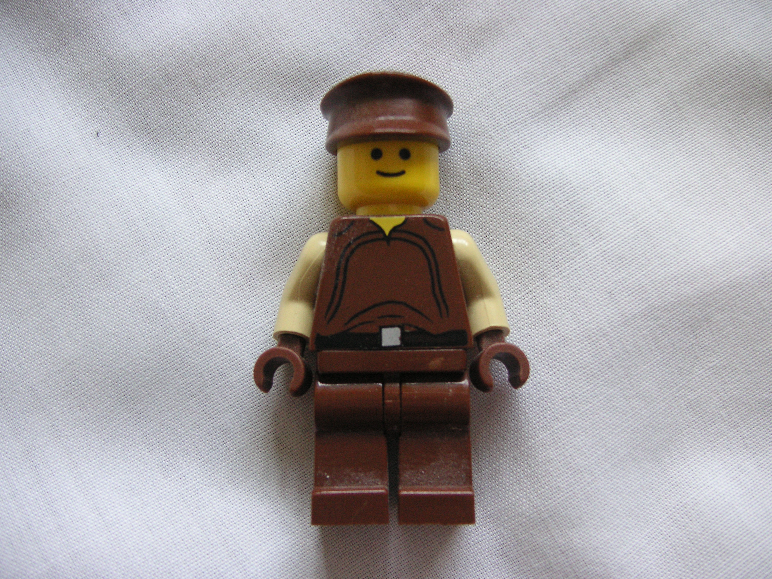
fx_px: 825
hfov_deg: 50.1
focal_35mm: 37
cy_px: 290
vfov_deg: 38.7
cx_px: 386
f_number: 2.8
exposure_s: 1/20
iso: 100
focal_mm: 6.1
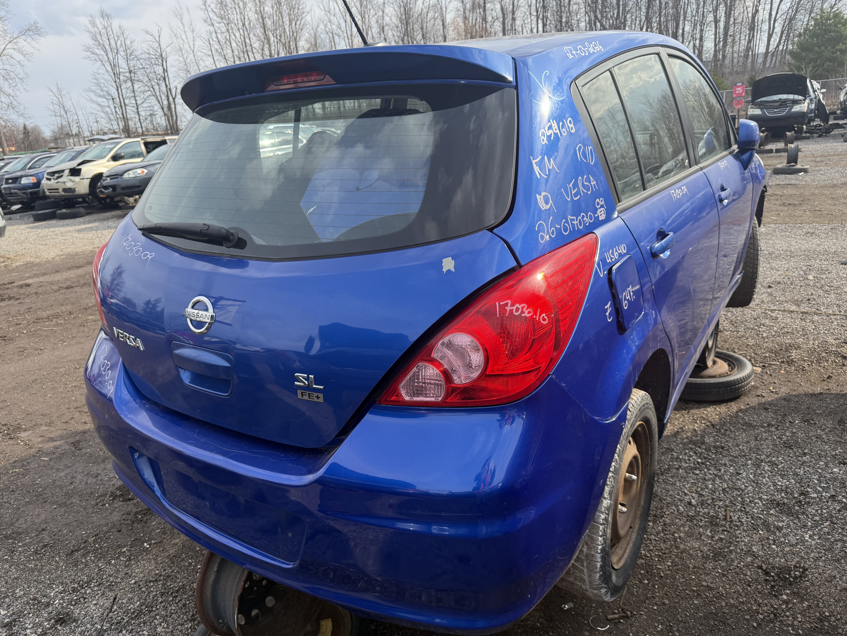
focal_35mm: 24
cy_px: 318
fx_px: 587
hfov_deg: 71.6
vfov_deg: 56.8
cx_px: 424
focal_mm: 6.76
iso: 100
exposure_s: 1/1901
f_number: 1.78
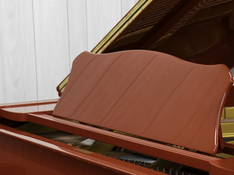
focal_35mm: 102
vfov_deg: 14.2
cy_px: 190
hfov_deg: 19.1
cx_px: 173
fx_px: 689
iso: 1600
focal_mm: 35
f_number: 5.6
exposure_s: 1/60
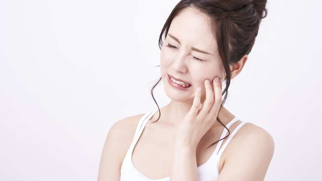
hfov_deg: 23.7
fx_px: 768
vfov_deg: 13.4
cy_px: 90
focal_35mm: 90
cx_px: 160
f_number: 6.3
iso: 100
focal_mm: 85
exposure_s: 1/125
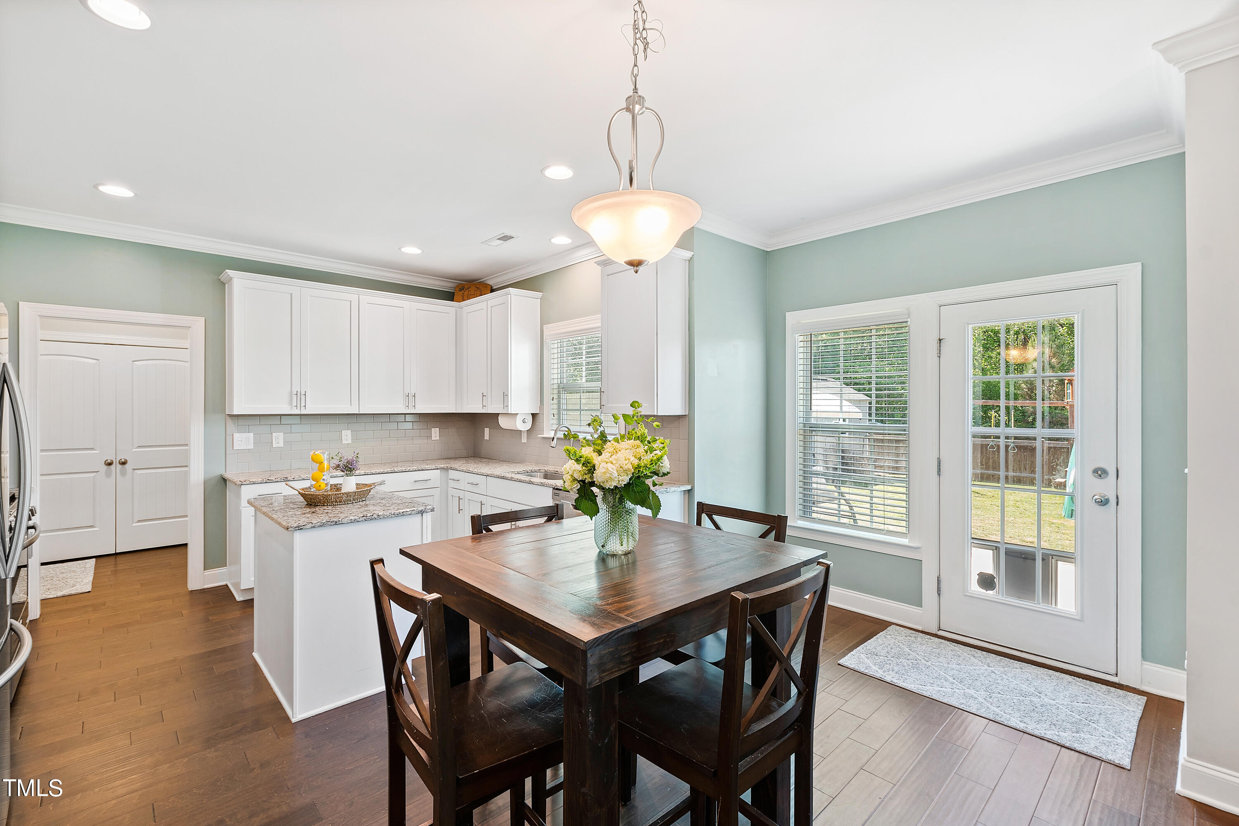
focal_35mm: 15
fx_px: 516
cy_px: 413
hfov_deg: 100.4
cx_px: 620
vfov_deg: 77.3
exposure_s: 1/1.67
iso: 100
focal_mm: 10
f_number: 8
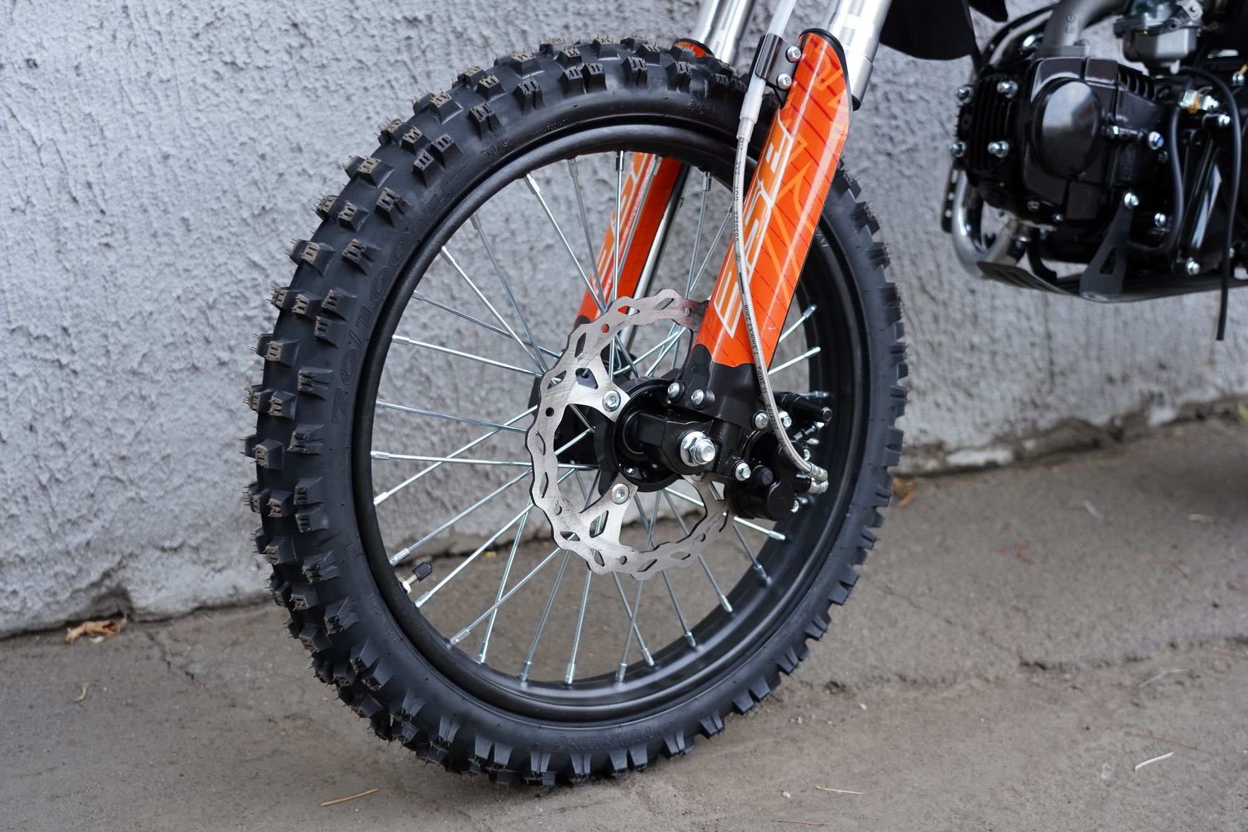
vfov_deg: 34.2
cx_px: 624
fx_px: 1352
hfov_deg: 49.6
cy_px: 416
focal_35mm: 39
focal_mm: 39
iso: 320
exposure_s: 1/160
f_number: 4
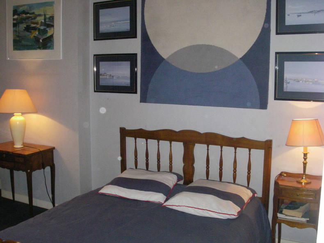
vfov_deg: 37.7
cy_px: 122
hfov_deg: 49.0
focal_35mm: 38
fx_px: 356
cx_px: 162
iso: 400
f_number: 6.6
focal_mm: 6.3
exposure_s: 1/40
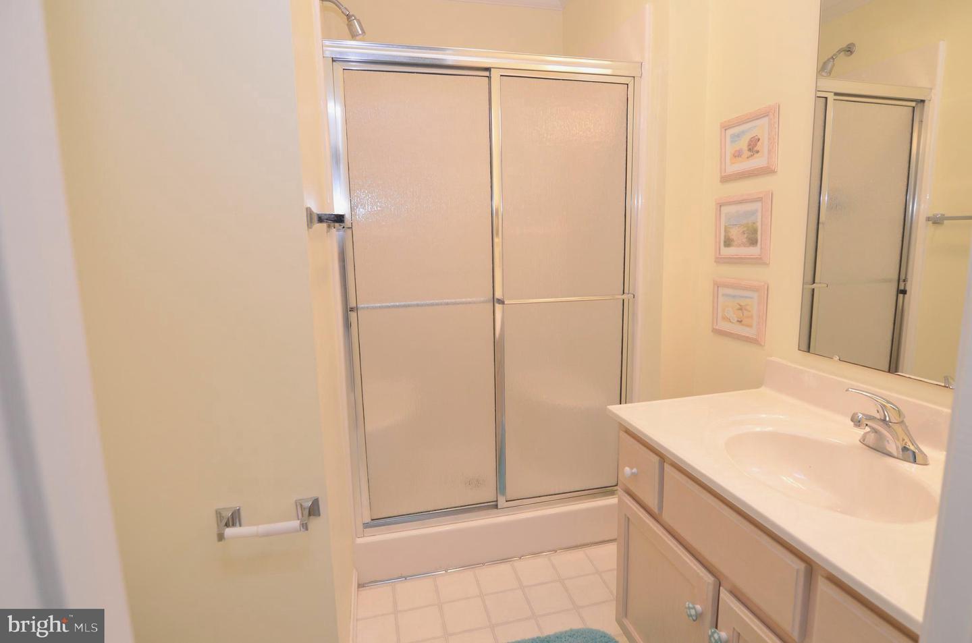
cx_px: 486
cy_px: 322
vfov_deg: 71.8
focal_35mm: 16
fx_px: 444
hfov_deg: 95.1
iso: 560
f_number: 4
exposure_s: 1/60
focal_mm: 11
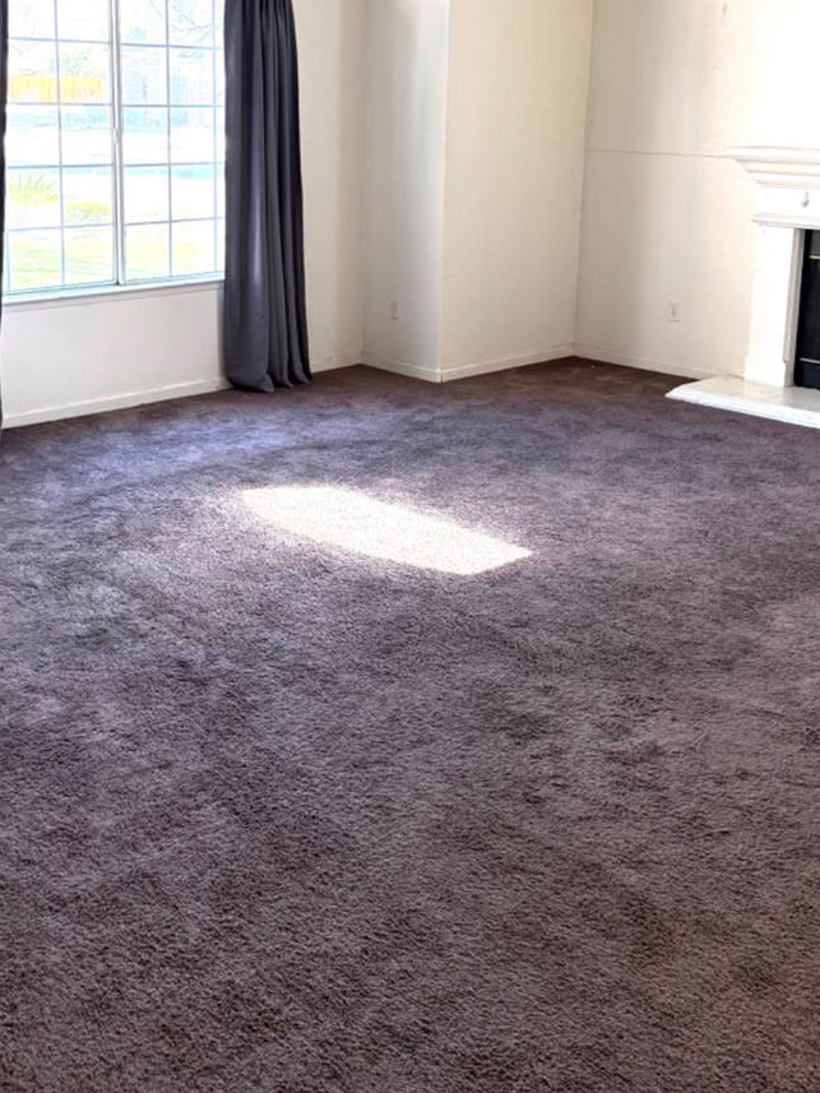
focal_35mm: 42
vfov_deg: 43.9
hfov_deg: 34.3
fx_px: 1326
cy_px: 330
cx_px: 339
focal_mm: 6.76
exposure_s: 1/179
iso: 200
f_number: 1.78
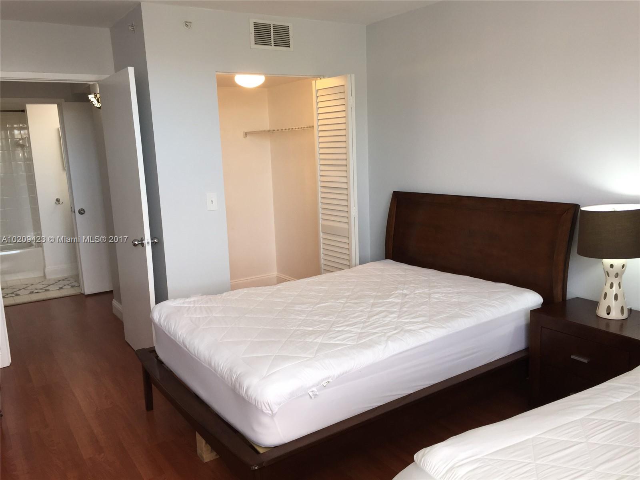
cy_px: 240
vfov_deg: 48.2
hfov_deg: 61.7
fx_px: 536
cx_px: 320
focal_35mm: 29
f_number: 2.2
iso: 40
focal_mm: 4.15
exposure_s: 1/30
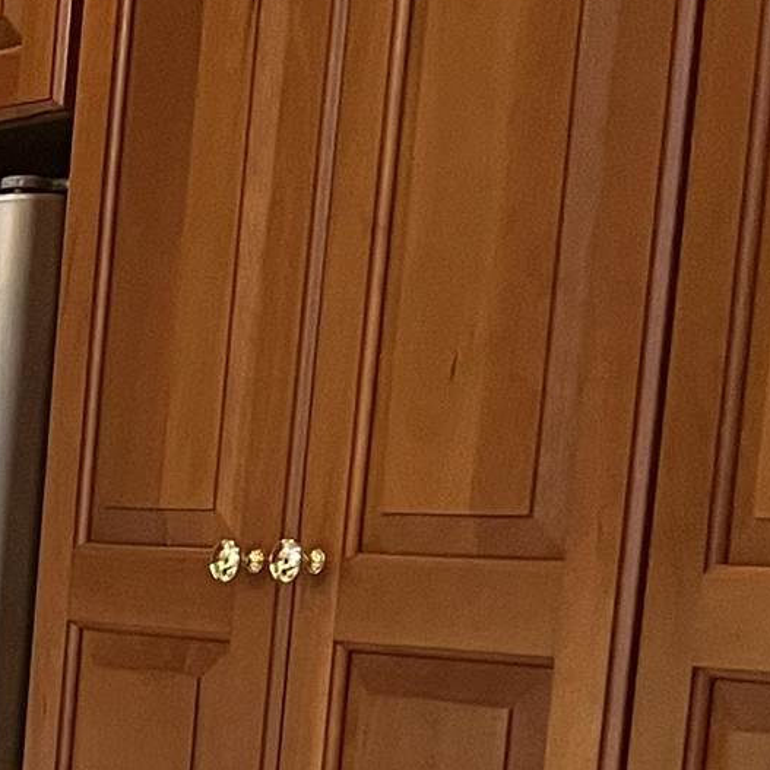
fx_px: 3372
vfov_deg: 12.7
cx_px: -1467
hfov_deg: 10.0
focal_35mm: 134
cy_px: 960
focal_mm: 5.7
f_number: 1.5
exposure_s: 1/60
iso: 160
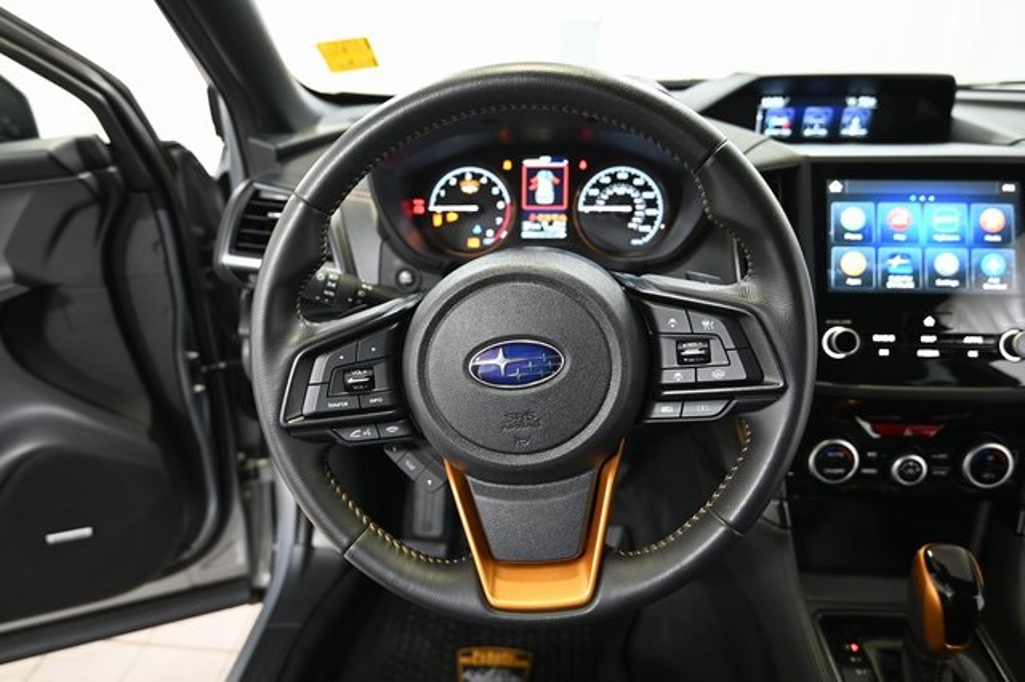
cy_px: 341
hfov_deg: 81.2
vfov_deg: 59.4
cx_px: 512
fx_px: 598
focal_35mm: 21
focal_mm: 21
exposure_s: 1/20
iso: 640
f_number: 4
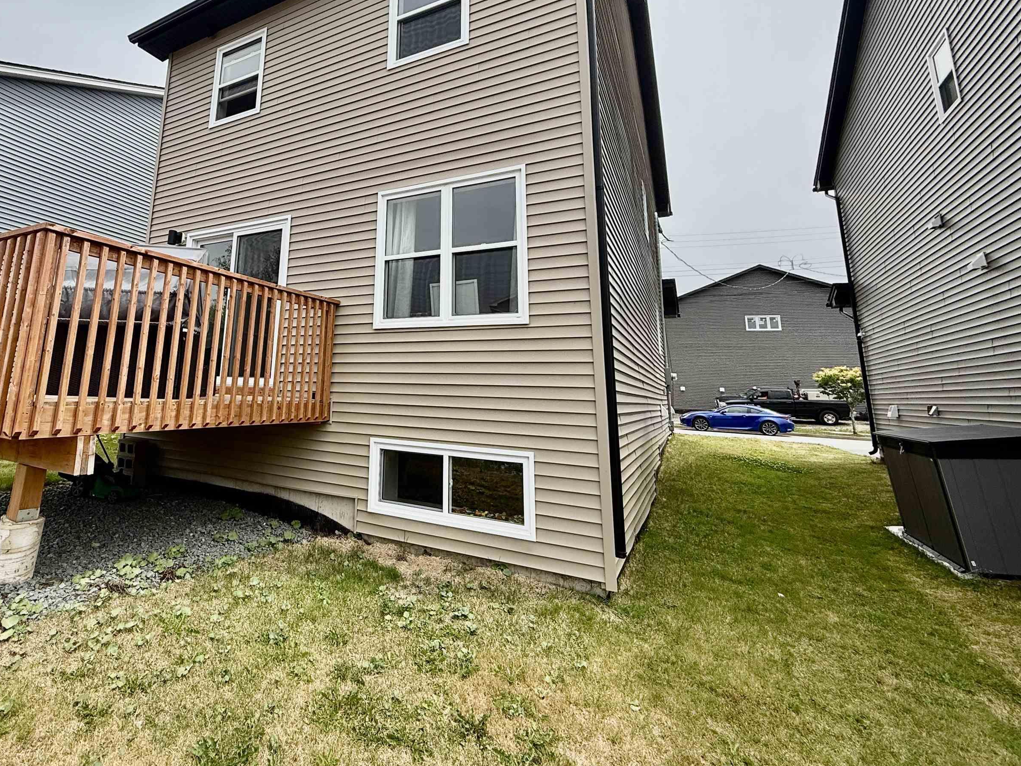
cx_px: 378
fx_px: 531
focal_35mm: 18
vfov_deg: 70.4
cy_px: 283
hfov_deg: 85.9
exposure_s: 1/2165
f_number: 2.2
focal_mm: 2.22
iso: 64
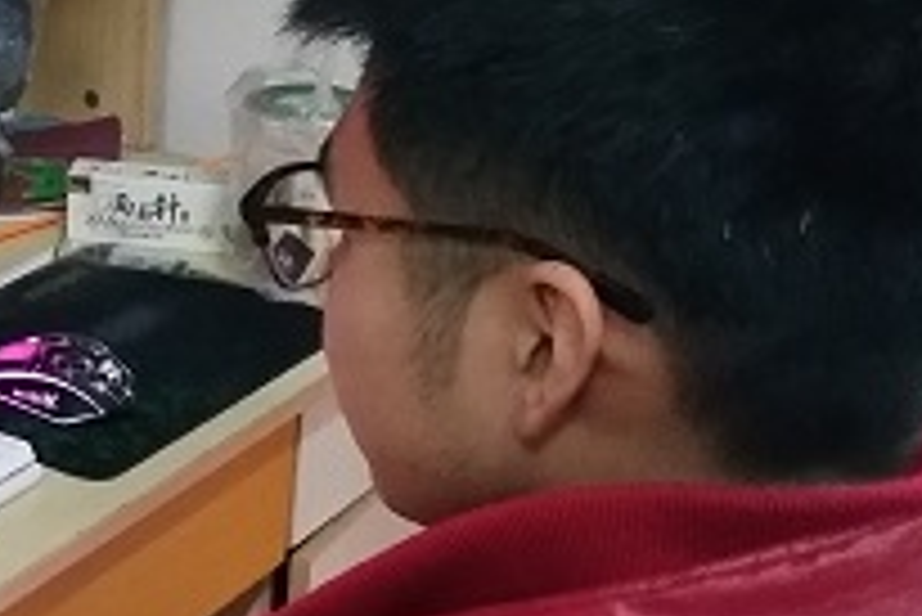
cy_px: 378
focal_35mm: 64
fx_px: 1640
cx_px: 58
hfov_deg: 29.8
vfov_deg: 21.2
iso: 907
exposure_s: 1/25
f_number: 2.2
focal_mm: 3.66
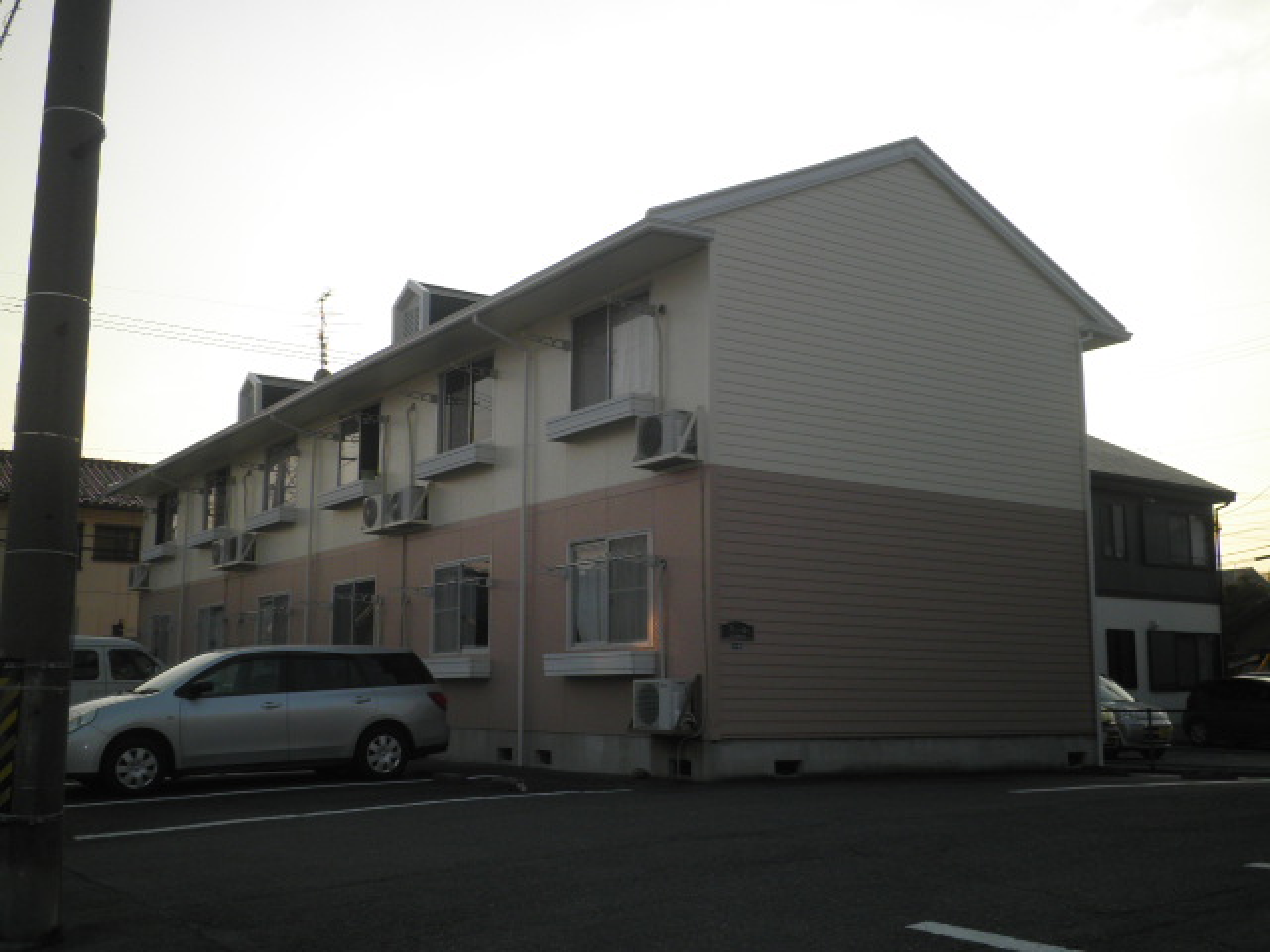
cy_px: 476
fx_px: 1321
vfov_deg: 39.7
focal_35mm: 36
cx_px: 635
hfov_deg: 51.4
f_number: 3.1
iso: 64
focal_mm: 6.4
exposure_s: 1/500
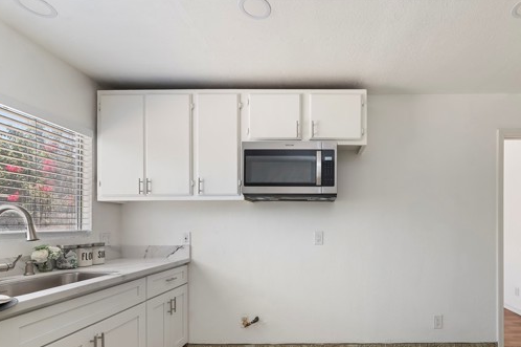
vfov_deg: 66.3
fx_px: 260
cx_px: 320
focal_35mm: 18
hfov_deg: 88.6
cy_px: 217
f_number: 10
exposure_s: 1/13
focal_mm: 14
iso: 500
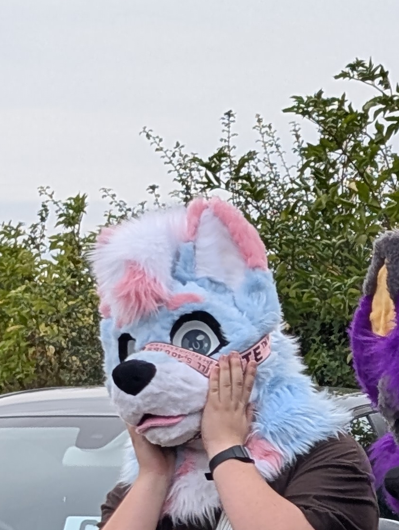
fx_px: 2761
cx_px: 625
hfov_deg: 8.1
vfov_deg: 10.8
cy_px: 582
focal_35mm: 180
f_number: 1.68
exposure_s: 1/200
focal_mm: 6.9
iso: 25
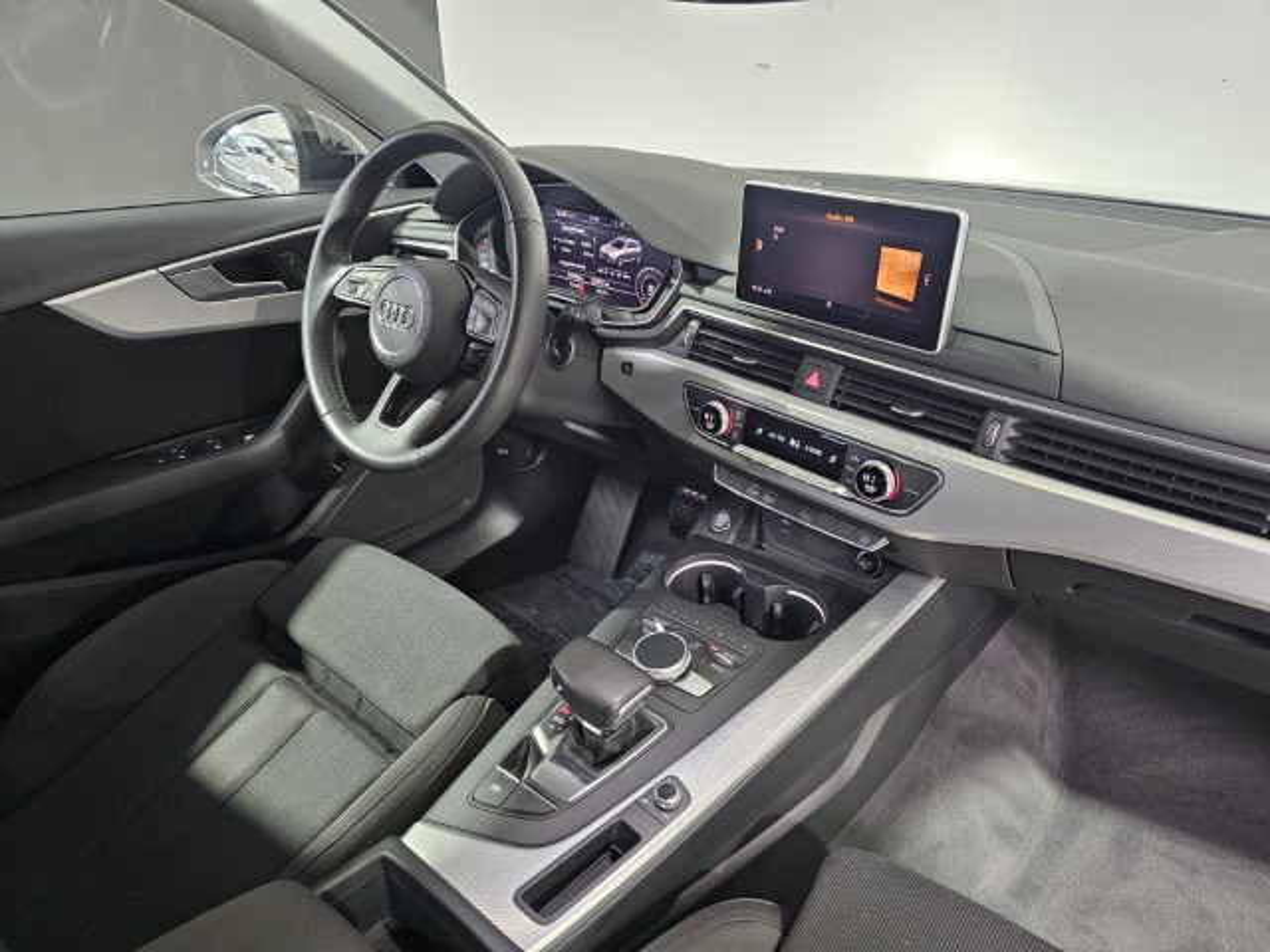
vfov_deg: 58.9
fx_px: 844
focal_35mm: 23
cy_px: 476
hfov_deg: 73.9
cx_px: 635
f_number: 1.7
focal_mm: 6.3
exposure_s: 1/50
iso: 640
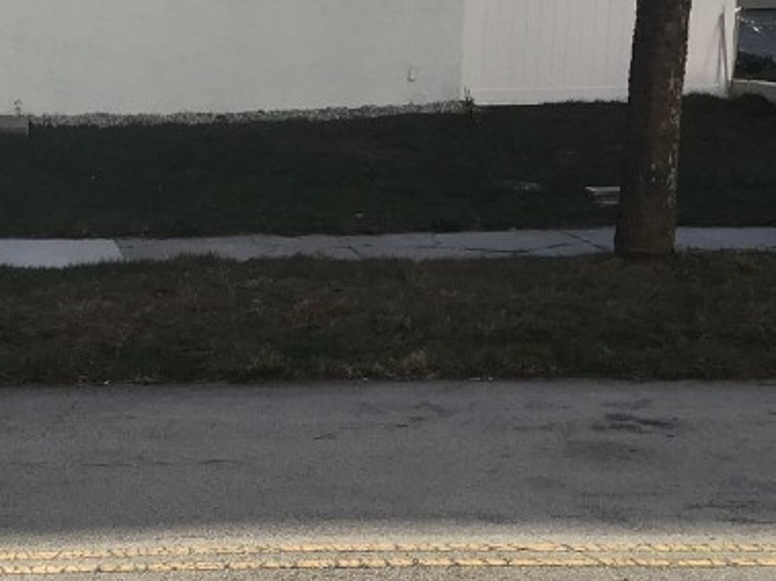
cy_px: 411
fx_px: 1882
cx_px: -10
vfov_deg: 17.5
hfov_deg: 22.4
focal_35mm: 84
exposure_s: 1/947
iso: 25
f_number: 2.4
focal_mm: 3.3
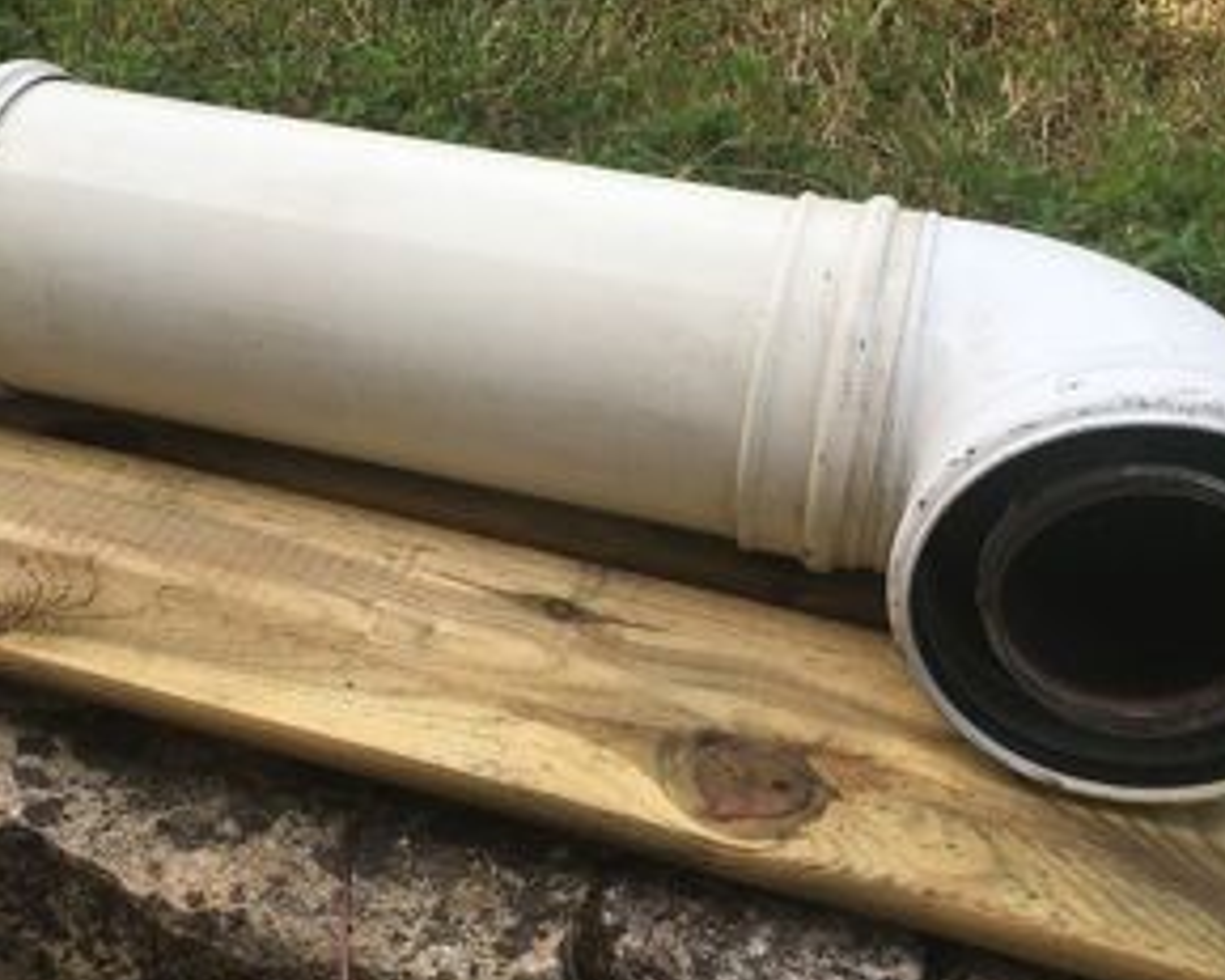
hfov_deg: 39.3
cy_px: 386
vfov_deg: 32.0
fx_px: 1703
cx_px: 466
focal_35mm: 47
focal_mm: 4.15
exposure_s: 1/754
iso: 25
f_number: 2.2
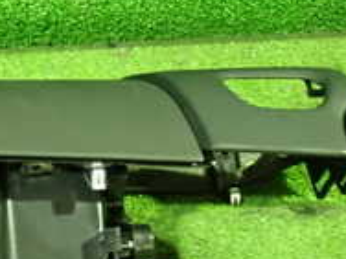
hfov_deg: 18.9
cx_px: -103
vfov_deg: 15.4
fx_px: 960
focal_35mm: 96
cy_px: 167
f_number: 2.3
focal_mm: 5.4
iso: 800
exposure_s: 1/15
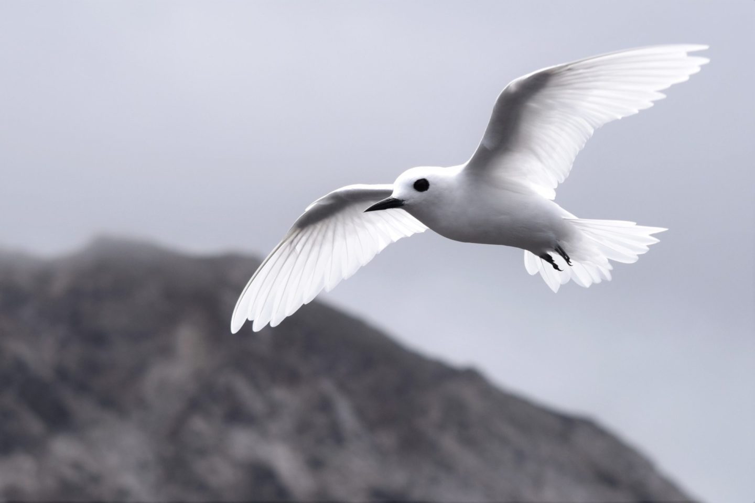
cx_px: 378
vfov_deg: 13.0
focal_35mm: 105
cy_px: 252
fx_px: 2202
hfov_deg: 19.5
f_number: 7.1
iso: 400
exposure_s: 1/2000
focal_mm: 70
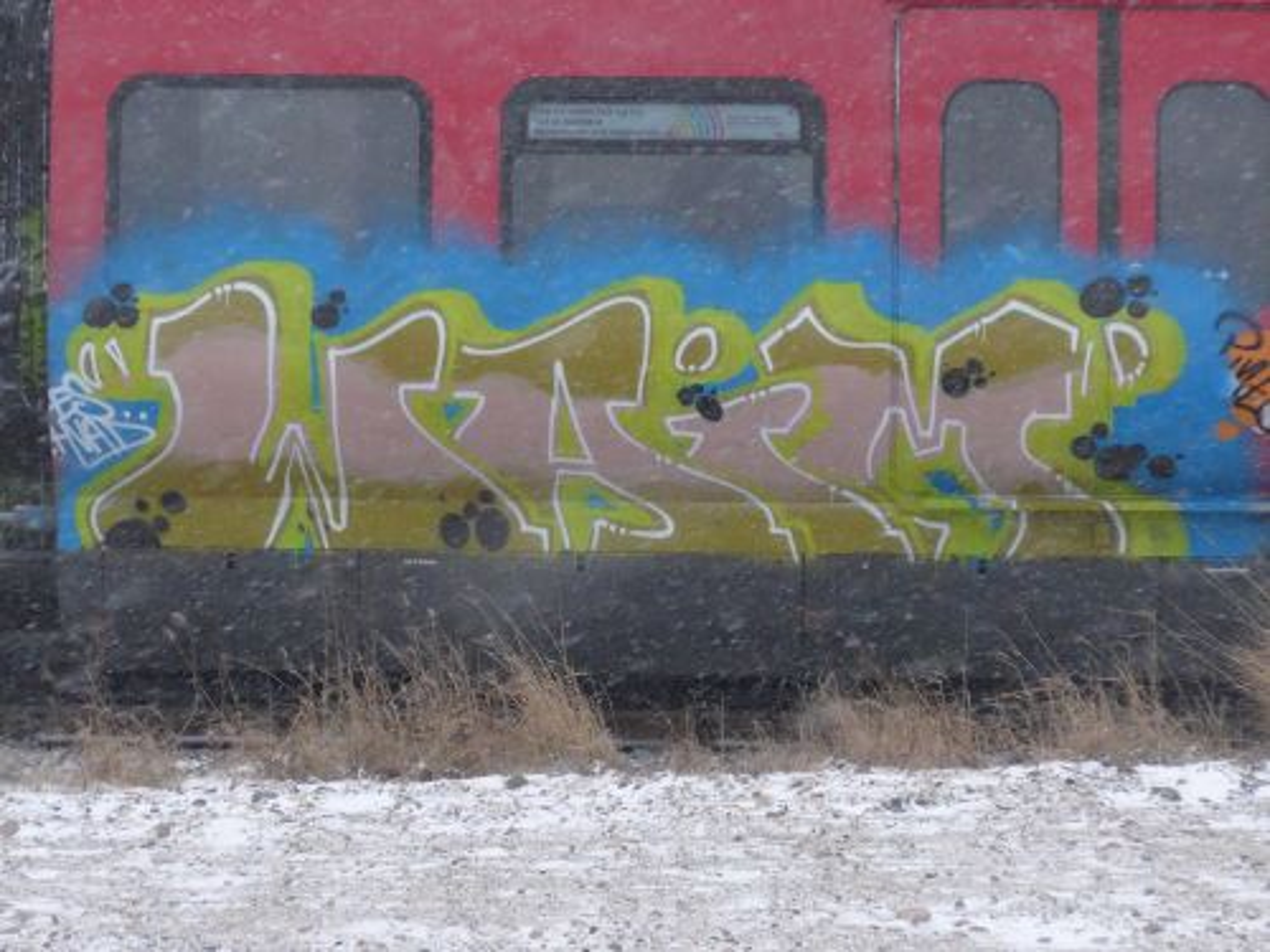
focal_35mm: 166
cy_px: 476
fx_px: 6090
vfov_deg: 8.9
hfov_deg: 11.9
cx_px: 635
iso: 1250
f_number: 5.6
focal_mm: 32.3
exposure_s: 1/400
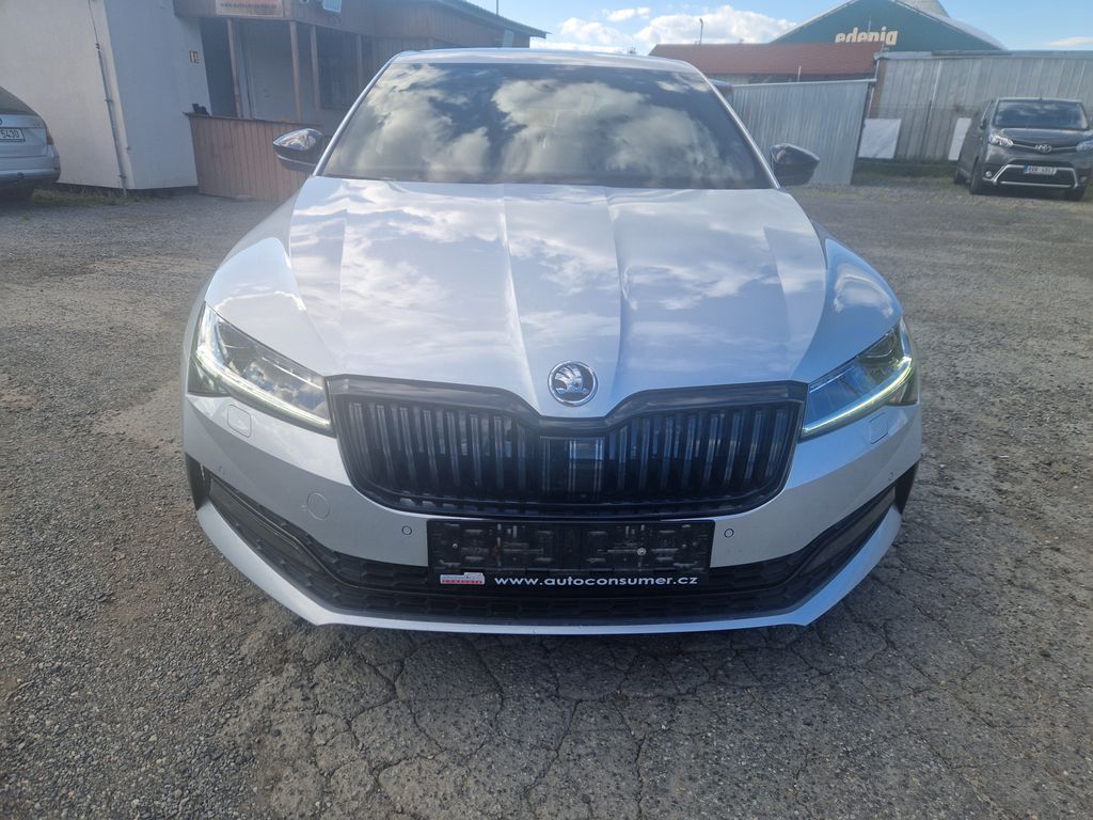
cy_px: 410
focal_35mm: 23
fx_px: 726
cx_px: 546
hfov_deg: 73.9
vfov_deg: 58.9
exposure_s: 1/594
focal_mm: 5.4
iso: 50
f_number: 1.8
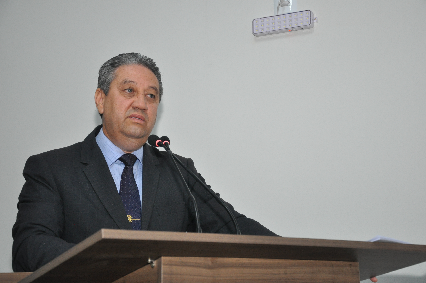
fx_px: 745
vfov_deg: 21.5
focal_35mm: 63
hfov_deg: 31.9
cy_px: 142
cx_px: 213
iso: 800
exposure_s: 1/60
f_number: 5.6
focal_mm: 42
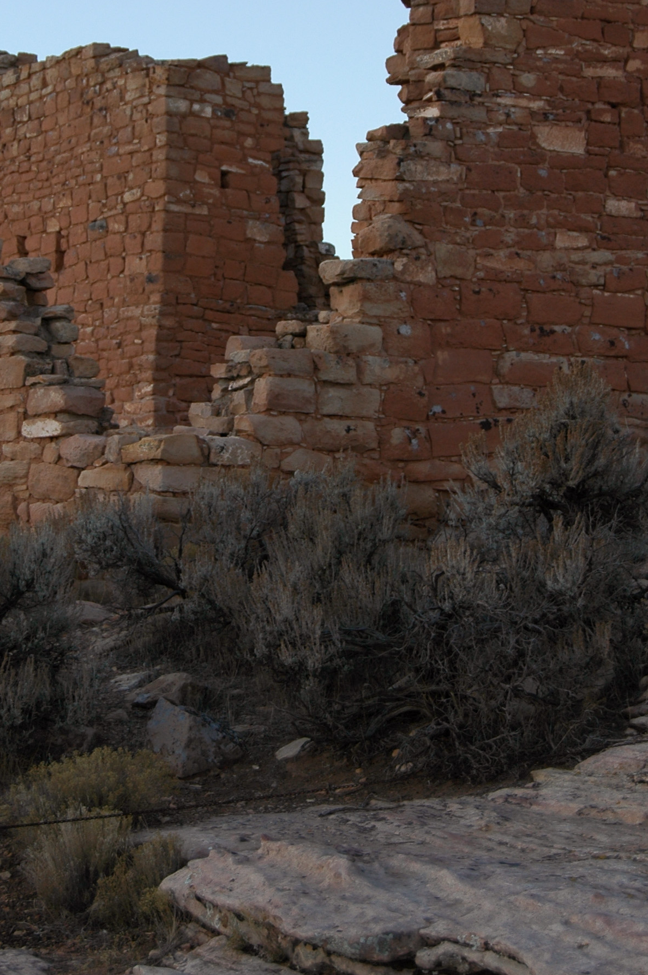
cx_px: 237
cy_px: 306
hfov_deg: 14.2
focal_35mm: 96
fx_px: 2596
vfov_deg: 21.2
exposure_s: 1/80
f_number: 4.8
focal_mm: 38
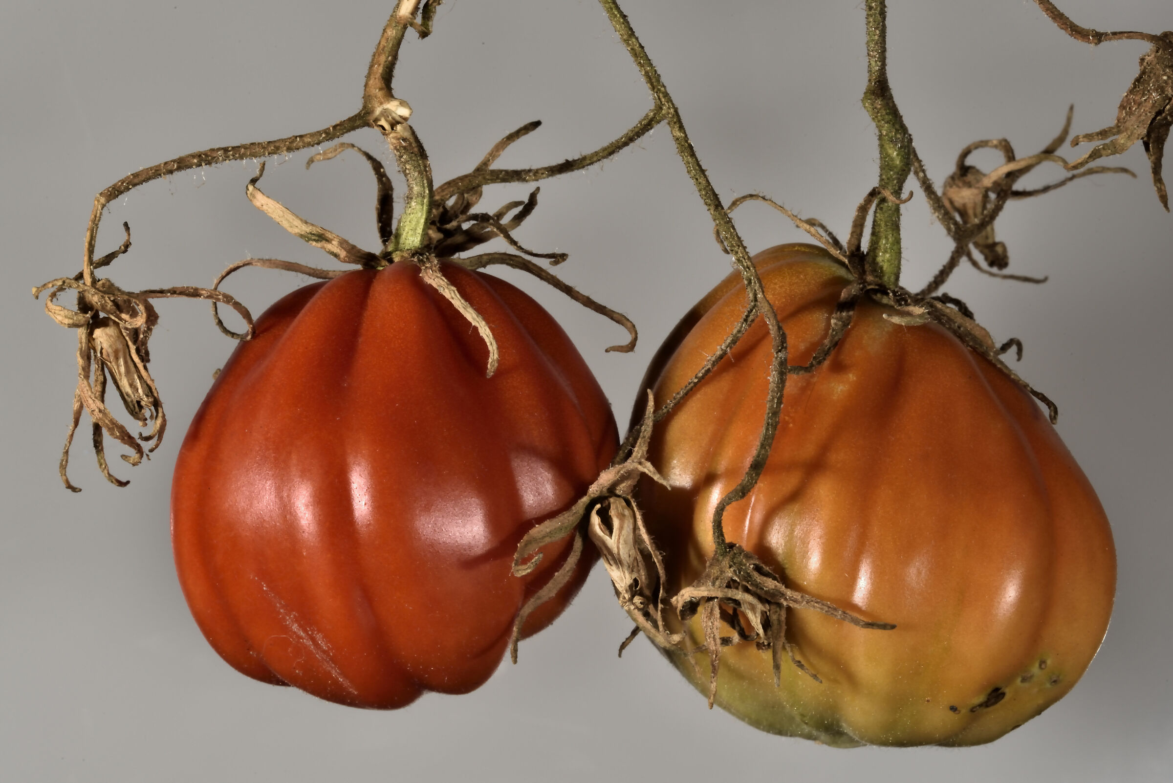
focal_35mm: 50
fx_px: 1630
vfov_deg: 27.0
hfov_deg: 39.6
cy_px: 392
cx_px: 586
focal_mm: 50
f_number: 1.8
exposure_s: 1/25
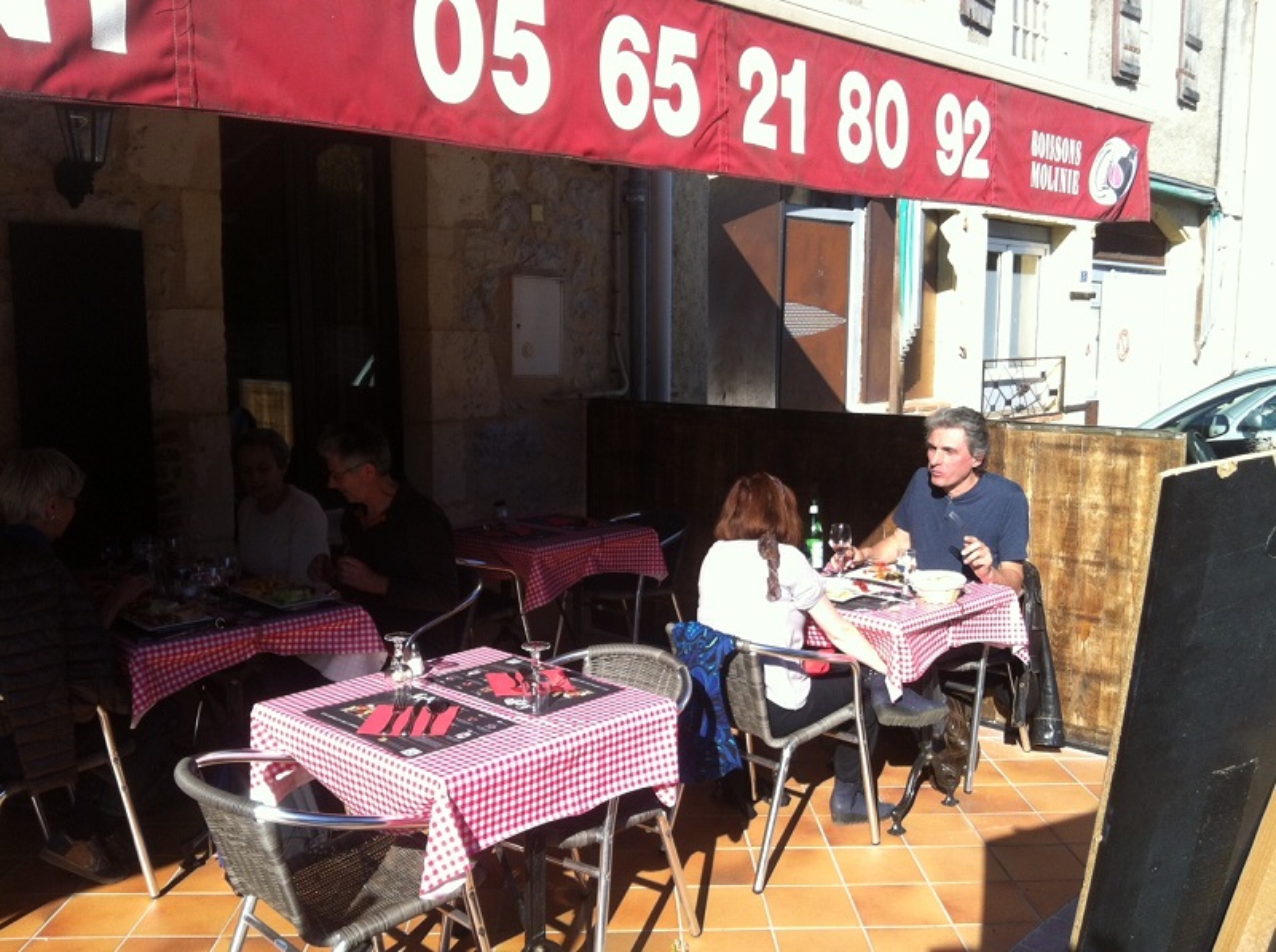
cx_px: 638
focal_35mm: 35
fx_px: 1288
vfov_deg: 40.6
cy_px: 476
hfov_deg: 52.7
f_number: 2.8
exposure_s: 1/670
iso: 80
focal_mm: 3.85
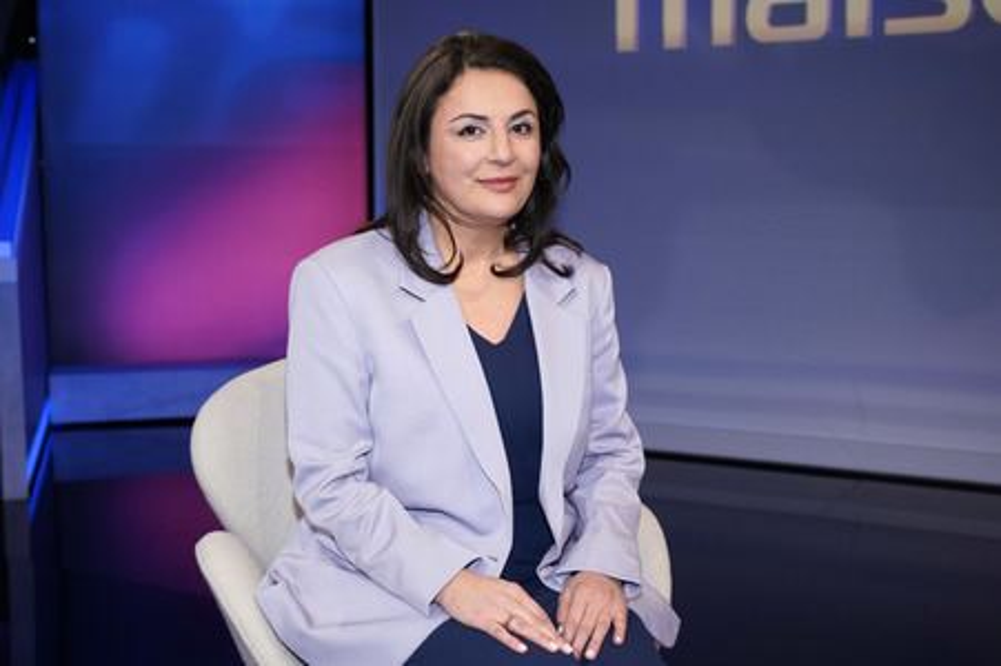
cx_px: 500
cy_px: 333
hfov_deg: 45.5
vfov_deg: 31.1
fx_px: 1195
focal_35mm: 43
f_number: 5
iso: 1600
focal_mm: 43
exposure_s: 1/125
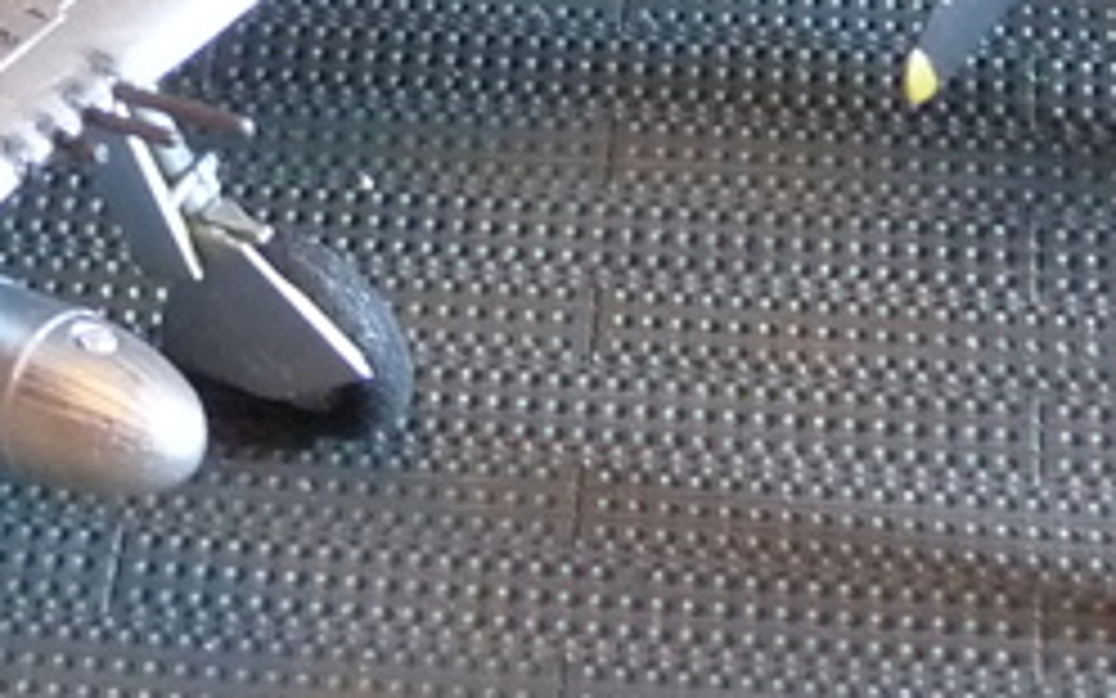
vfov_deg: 9.4
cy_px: -270
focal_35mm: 137
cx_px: 158
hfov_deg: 15.1
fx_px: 4167
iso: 400
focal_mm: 4.9
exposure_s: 1/13
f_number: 2.8
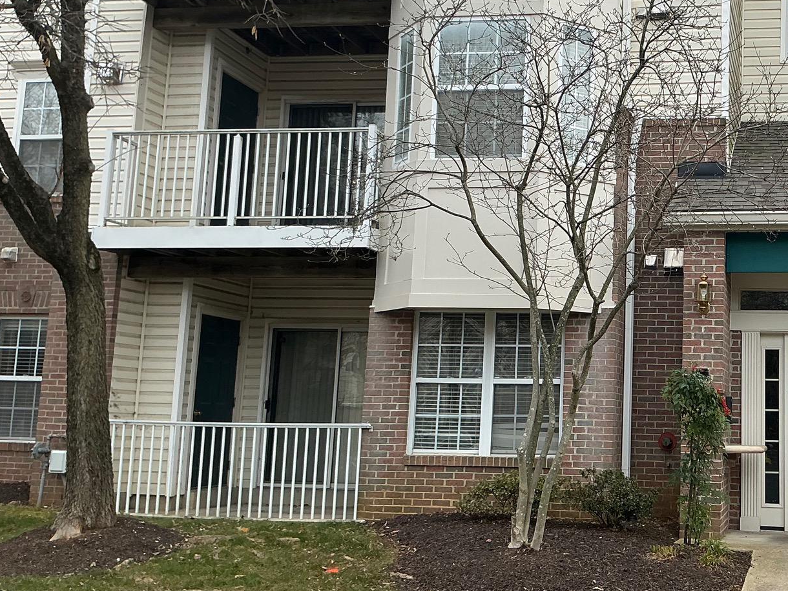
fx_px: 1070
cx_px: 658
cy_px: 249
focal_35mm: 47
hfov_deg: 38.5
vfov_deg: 30.8
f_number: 1.8
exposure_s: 1/486
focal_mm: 3
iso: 25
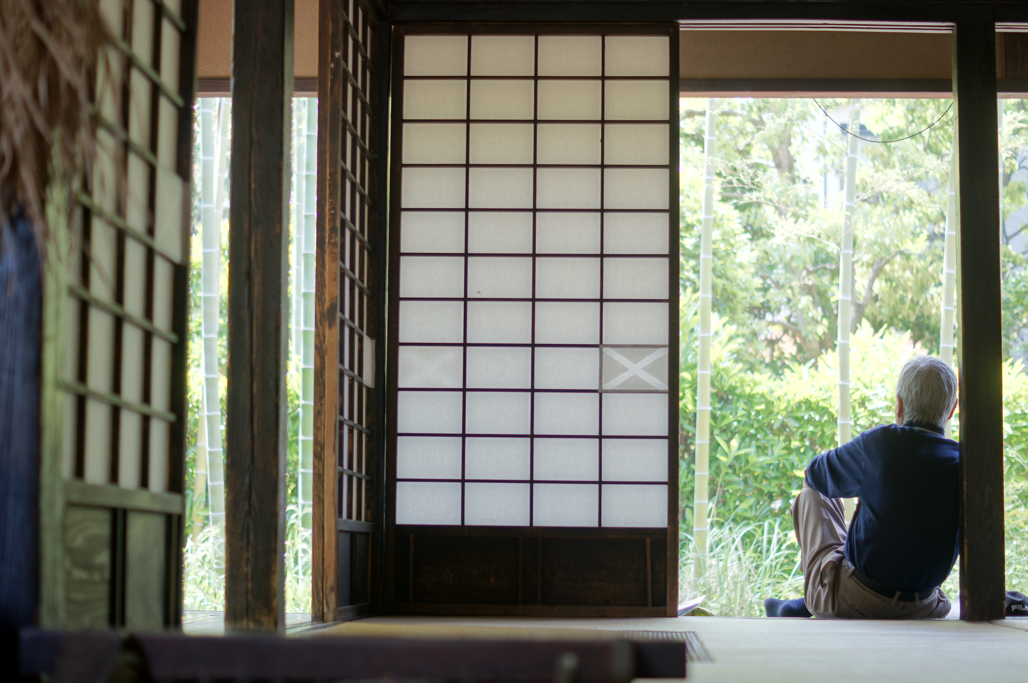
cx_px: 514
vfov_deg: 18.1
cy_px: 342
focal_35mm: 75
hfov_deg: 27.0
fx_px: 2139
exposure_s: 1/160
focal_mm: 50
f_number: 2.2
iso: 400
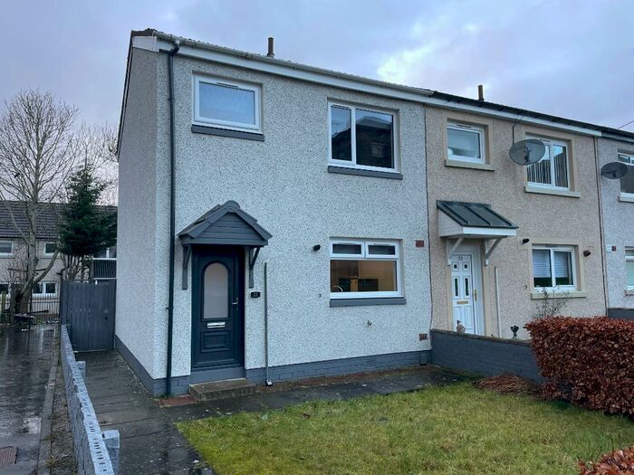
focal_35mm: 26
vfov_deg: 53.1
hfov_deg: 67.3
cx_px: 317
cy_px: 238
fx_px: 476
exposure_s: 1/121
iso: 100
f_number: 1.6
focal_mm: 4.2
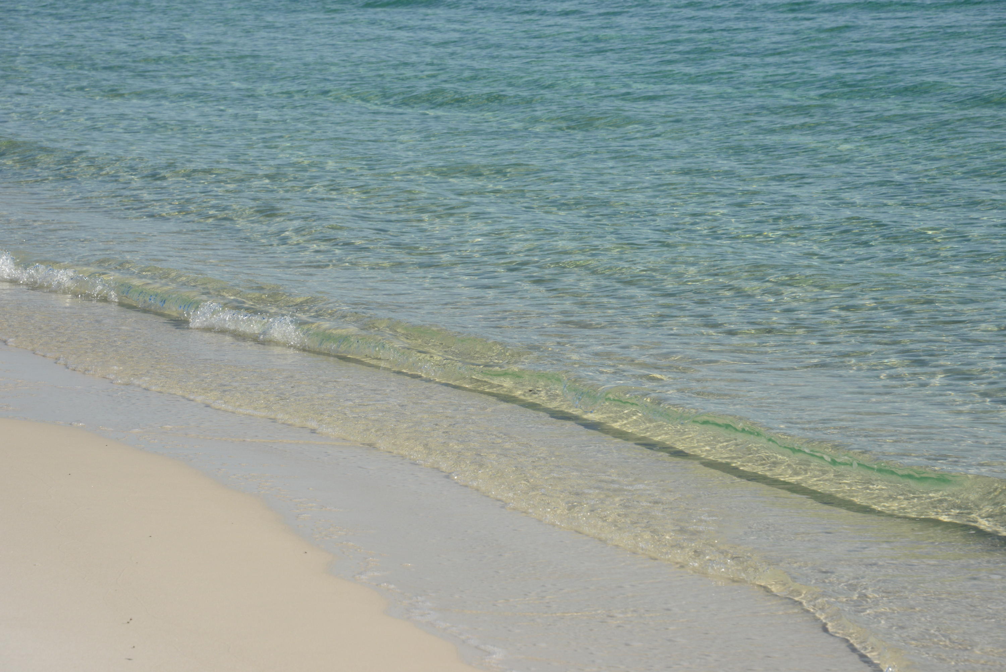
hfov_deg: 15.2
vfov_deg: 10.2
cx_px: 503
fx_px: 3773
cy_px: 336
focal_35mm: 135
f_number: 14
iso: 500
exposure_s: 1/640
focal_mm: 135
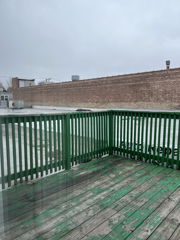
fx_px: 180
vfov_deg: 67.3
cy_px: 120
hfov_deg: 53.1
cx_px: 90
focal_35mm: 26
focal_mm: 5.7
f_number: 1.5
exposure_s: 1/2208
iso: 50
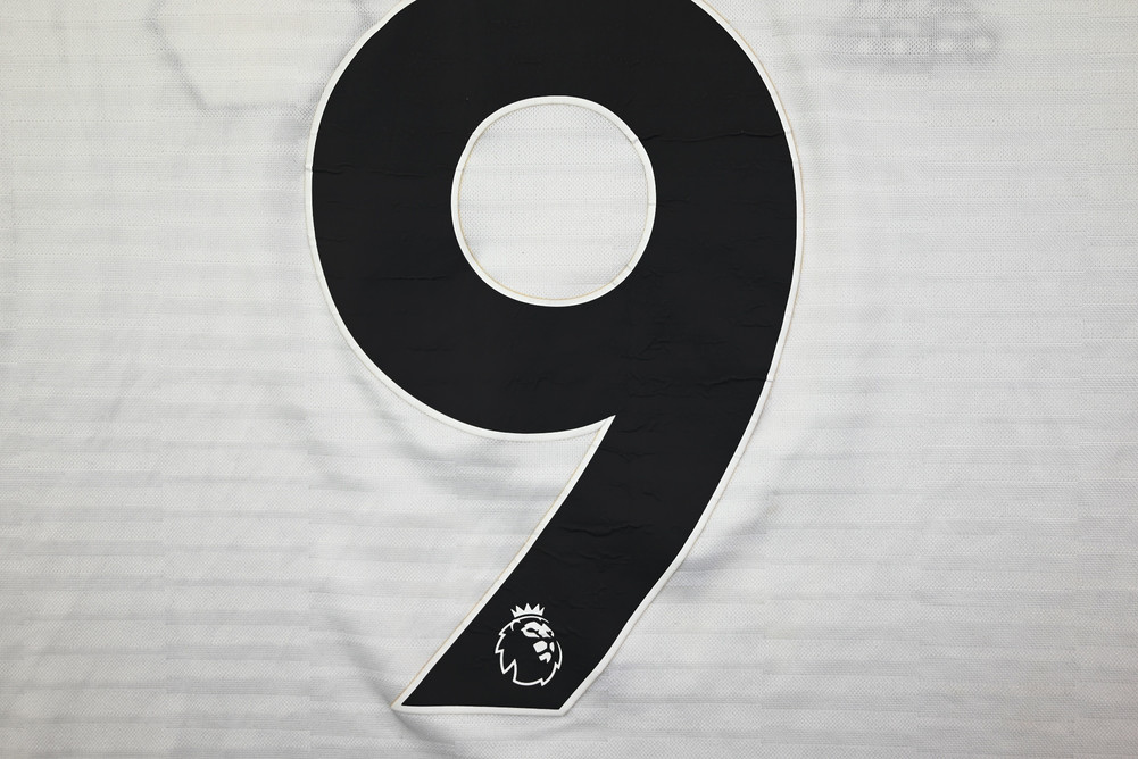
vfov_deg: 37.9
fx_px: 1107
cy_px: 380
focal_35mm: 35
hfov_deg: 54.4
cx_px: 569
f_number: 5
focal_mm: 35
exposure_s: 1/125
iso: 200
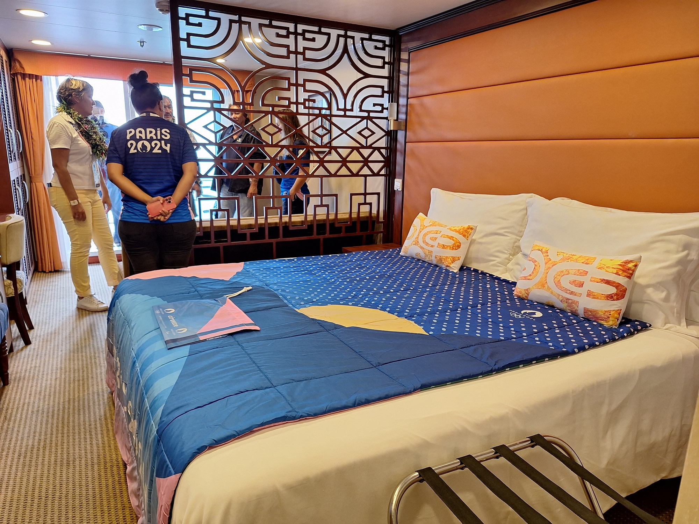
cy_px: 262
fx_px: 464
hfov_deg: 73.9
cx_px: 350
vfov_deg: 58.9
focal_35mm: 23
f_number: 1.8
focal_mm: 5.54
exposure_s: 1/50
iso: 80
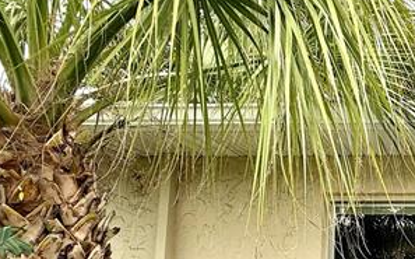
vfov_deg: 30.3
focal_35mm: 40
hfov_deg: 40.3
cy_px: 242
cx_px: 453
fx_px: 452
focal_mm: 2.22
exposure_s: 1/308
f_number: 2.2
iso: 64
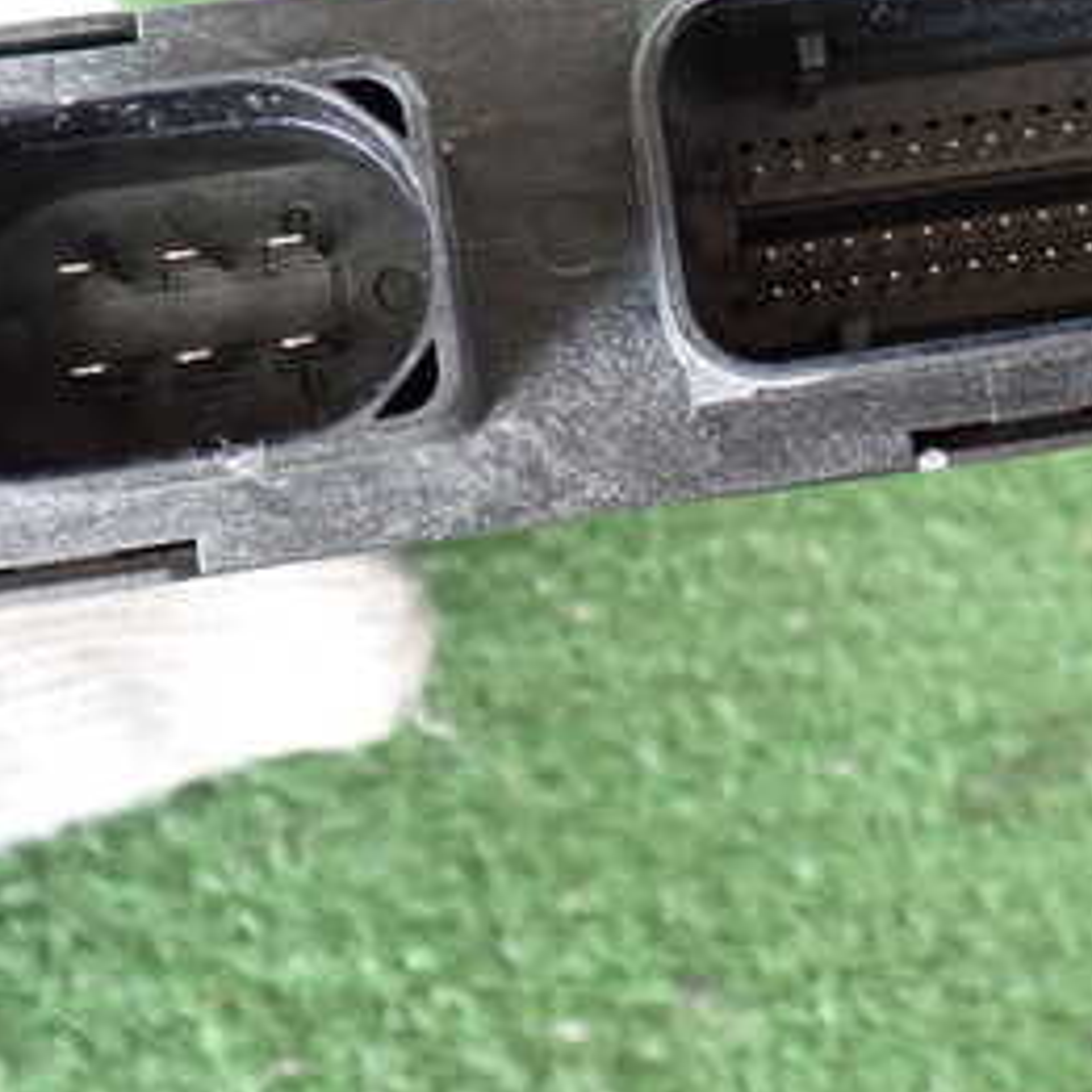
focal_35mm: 61
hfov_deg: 27.7
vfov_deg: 27.7
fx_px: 2177
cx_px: 841
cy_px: 243
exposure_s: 1/30
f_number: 2.3
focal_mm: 5.4
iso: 640
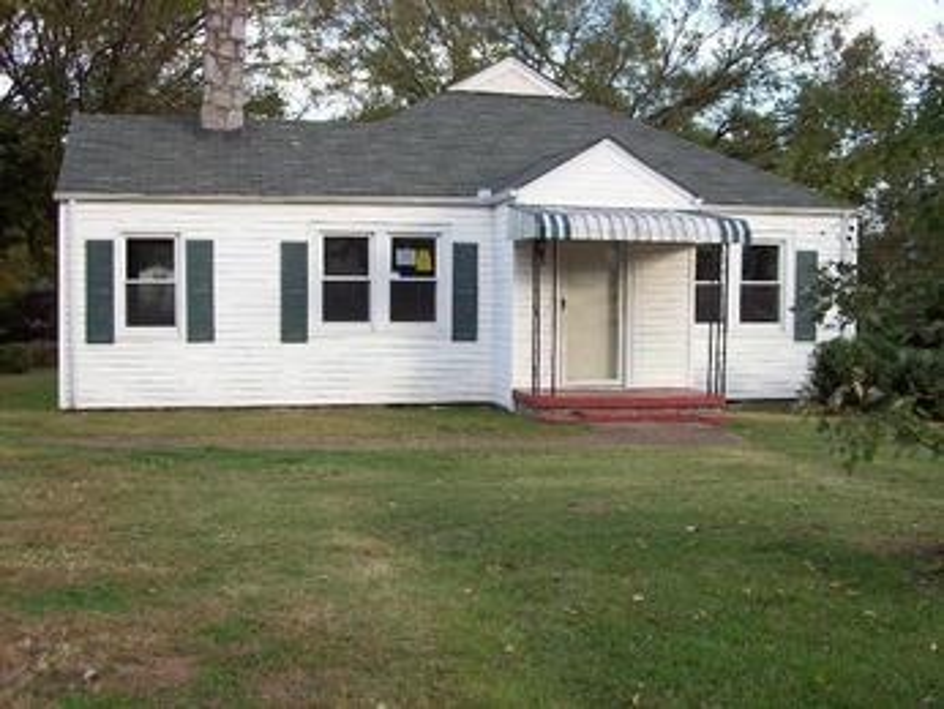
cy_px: 354
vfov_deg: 32.2
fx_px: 1228
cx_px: 472
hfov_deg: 42.0
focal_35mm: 45
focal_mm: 7.6
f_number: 3
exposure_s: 1/211
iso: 80
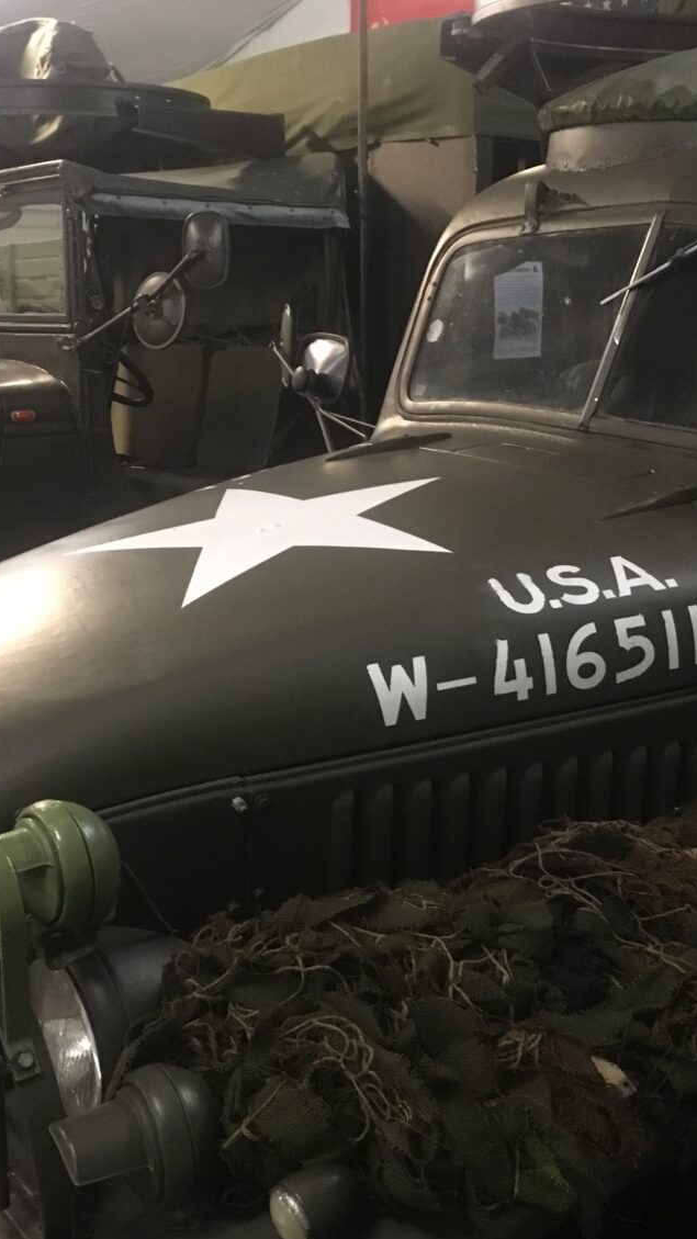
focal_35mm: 43
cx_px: 323
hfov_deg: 27.7
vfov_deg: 47.4
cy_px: 615
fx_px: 1413
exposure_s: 1/17
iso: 320
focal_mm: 4.15
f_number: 2.2
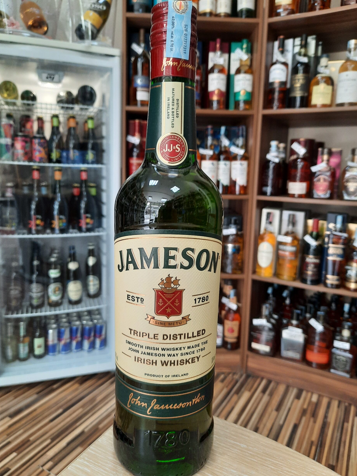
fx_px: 358
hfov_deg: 53.0
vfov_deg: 67.3
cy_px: 235
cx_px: 174
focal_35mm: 26
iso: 250
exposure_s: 1/50
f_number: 2
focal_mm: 4.6
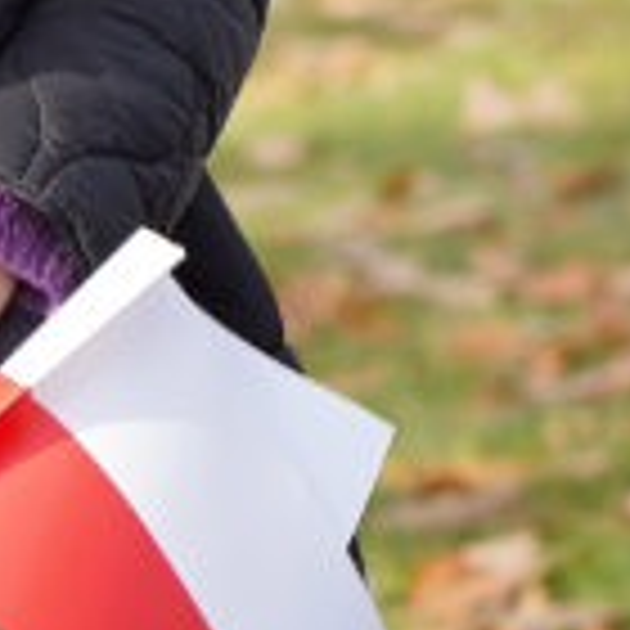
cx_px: -612
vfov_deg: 2.1
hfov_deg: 2.1
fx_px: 17111
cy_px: 182
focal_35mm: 831
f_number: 4.5
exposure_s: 1/160
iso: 100
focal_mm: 105
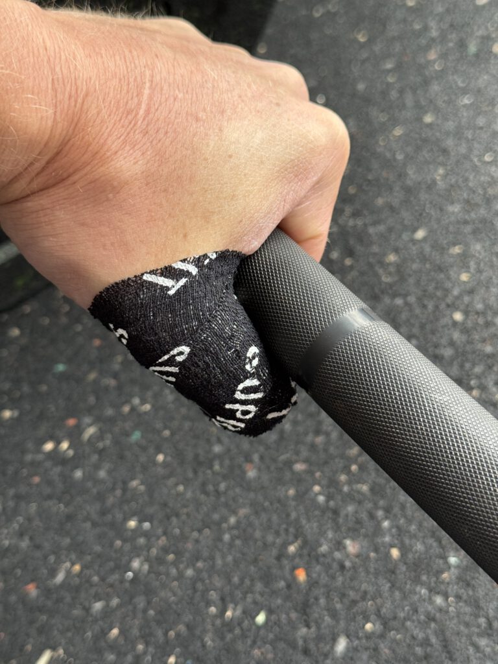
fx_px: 921
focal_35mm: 48
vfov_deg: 39.7
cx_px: 249
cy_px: 332
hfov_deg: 30.3
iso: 80
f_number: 1.78
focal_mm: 6.76
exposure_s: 1/359
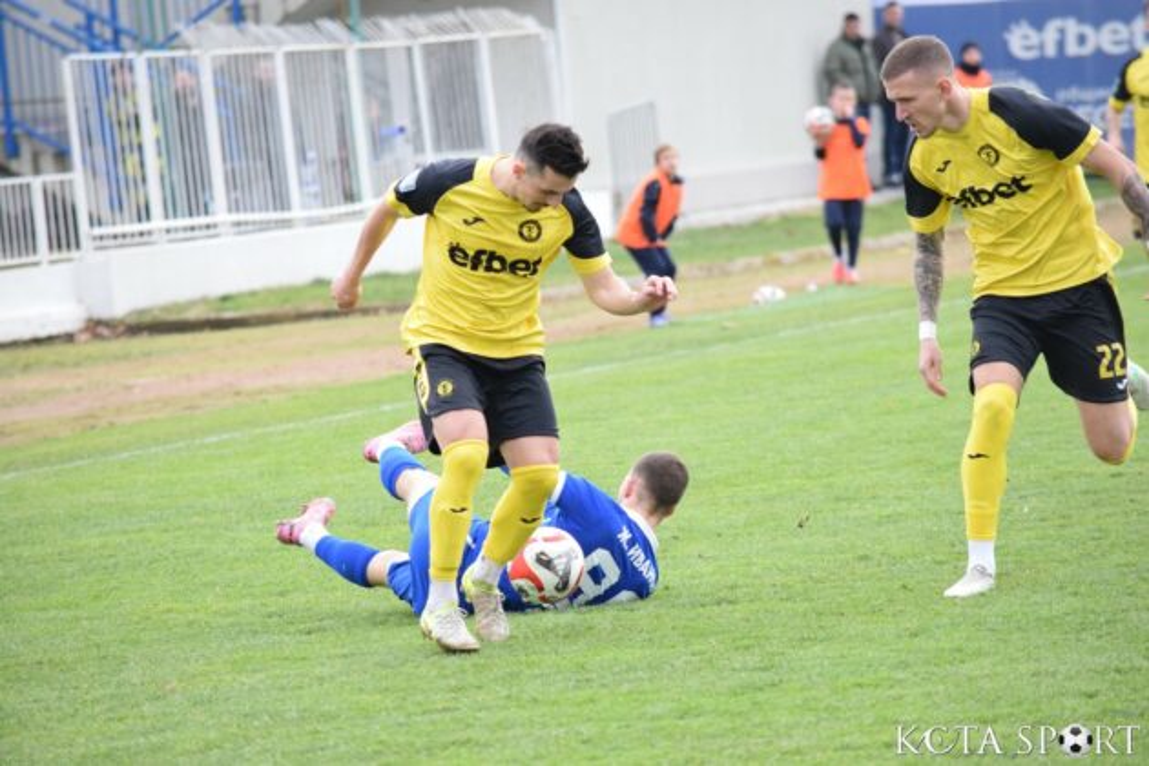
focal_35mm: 278
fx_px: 8856
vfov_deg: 5.0
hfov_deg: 7.4
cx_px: 574
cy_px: 383
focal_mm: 185
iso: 1600
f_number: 5
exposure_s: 1/800
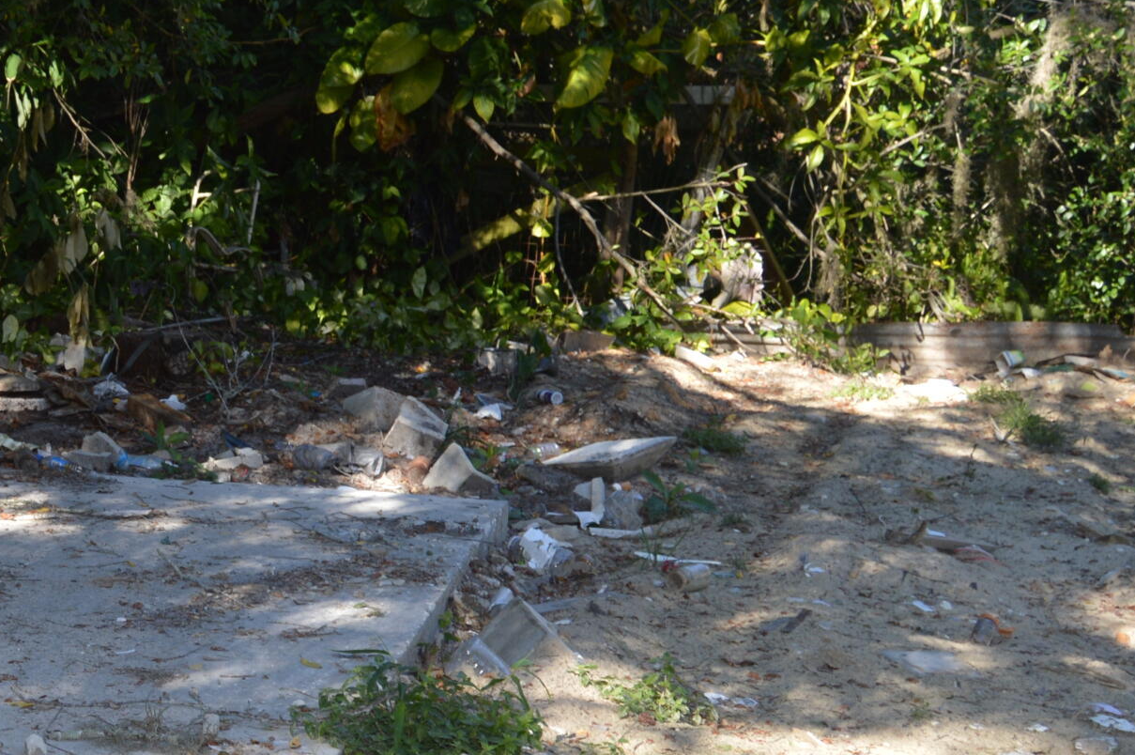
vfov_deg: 20.2
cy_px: 527
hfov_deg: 28.0
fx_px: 2111
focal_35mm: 67
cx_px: -41
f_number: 4
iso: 100
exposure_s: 1/160
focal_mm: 18
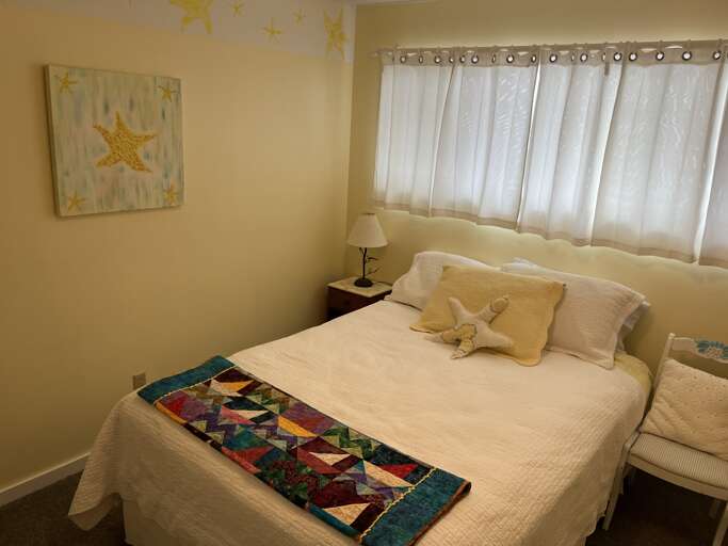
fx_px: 547
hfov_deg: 67.3
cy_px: 273
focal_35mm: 26
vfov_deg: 53.0
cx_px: 364
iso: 100
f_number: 1.6
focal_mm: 5.1
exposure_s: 1/121
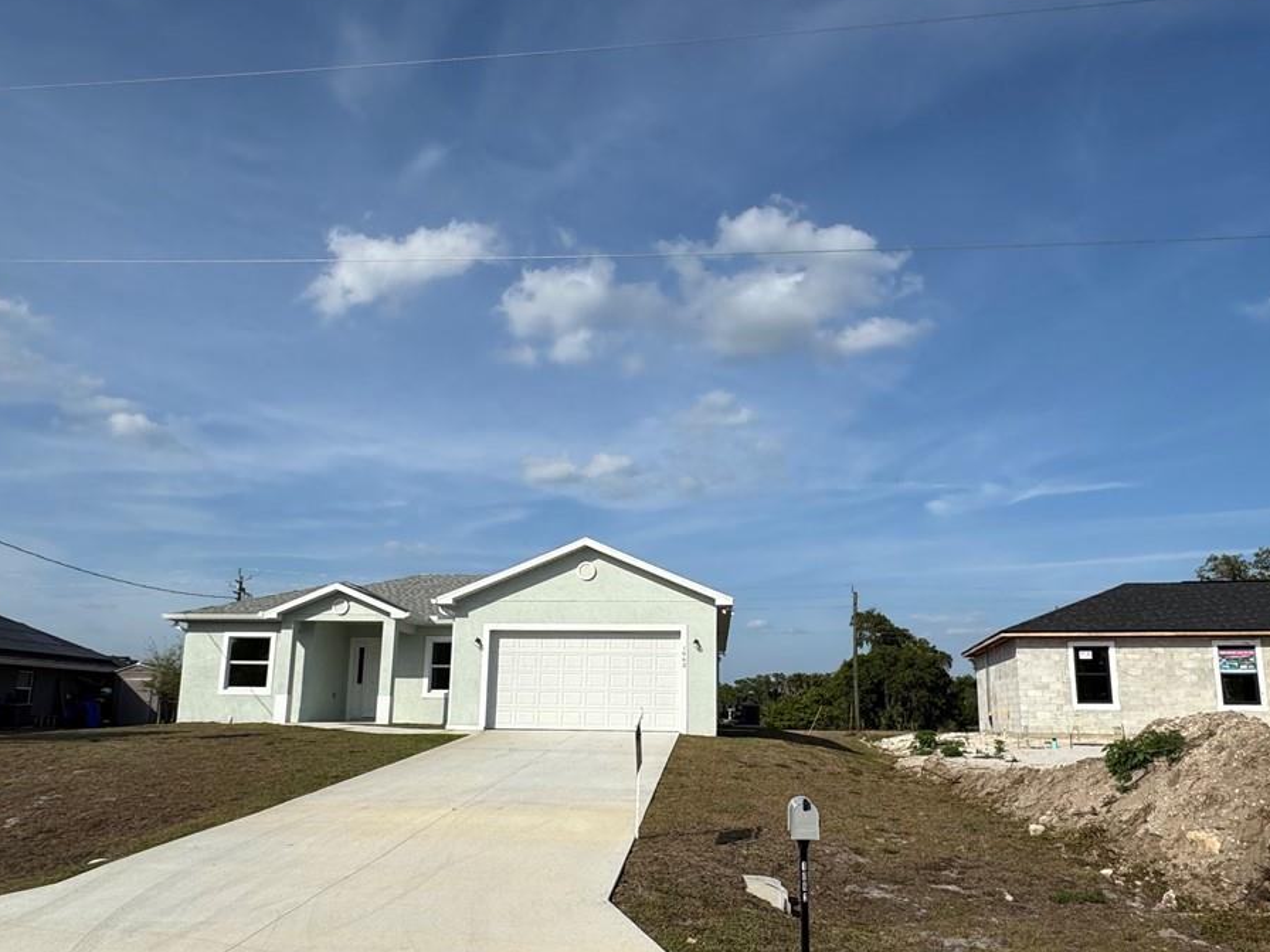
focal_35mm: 25
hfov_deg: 69.3
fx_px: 917
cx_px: 668
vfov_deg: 54.7
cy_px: 534
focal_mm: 2.22
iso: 40
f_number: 2.2
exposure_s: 1/3717
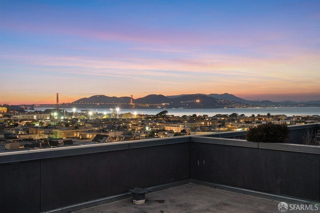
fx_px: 337
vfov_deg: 35.0
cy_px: 106
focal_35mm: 38
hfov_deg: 50.7
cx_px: 160
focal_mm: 38
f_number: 11
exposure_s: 15
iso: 400
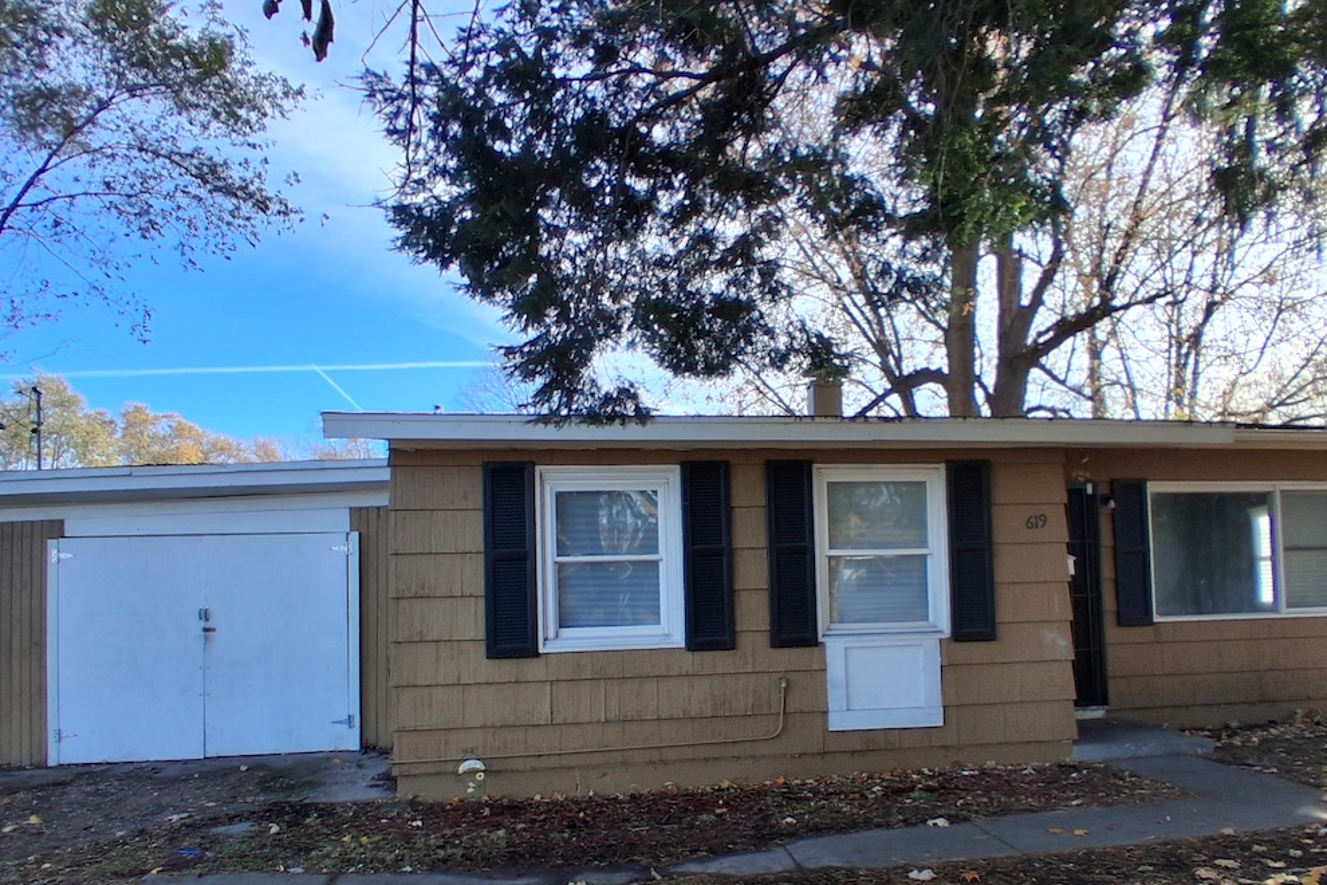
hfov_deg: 76.0
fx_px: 848
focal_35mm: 23
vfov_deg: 54.5
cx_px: 700
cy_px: 554
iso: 50
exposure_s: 1/789
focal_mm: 1.4
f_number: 2.2
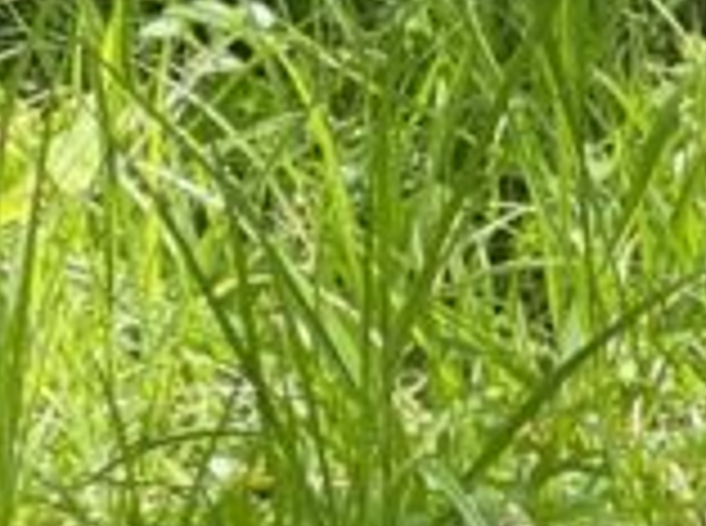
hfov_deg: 5.7
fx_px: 6918
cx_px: 1578
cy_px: 274
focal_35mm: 340
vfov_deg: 4.4
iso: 20
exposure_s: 1/164
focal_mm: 6
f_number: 2
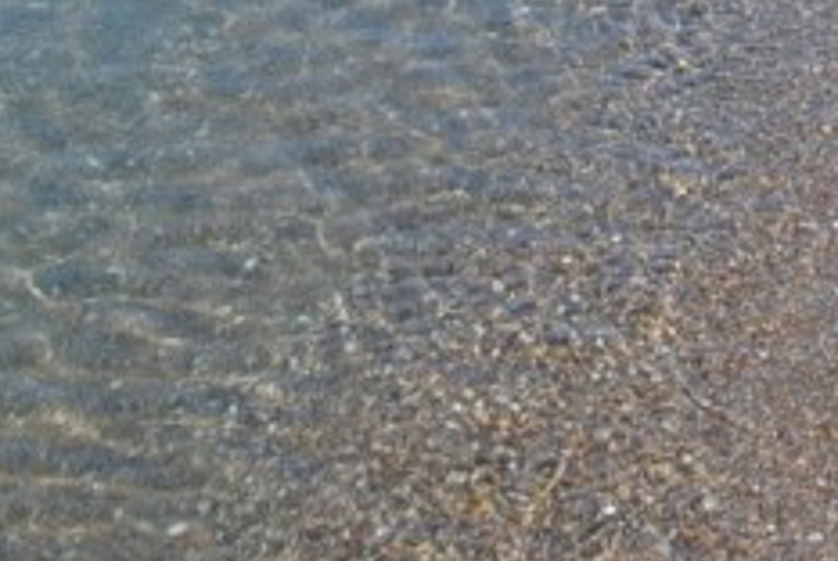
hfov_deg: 11.5
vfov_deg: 7.4
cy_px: -608
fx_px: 4125
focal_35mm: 177
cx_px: 840
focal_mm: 24
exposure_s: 1/200
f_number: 7.1
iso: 100
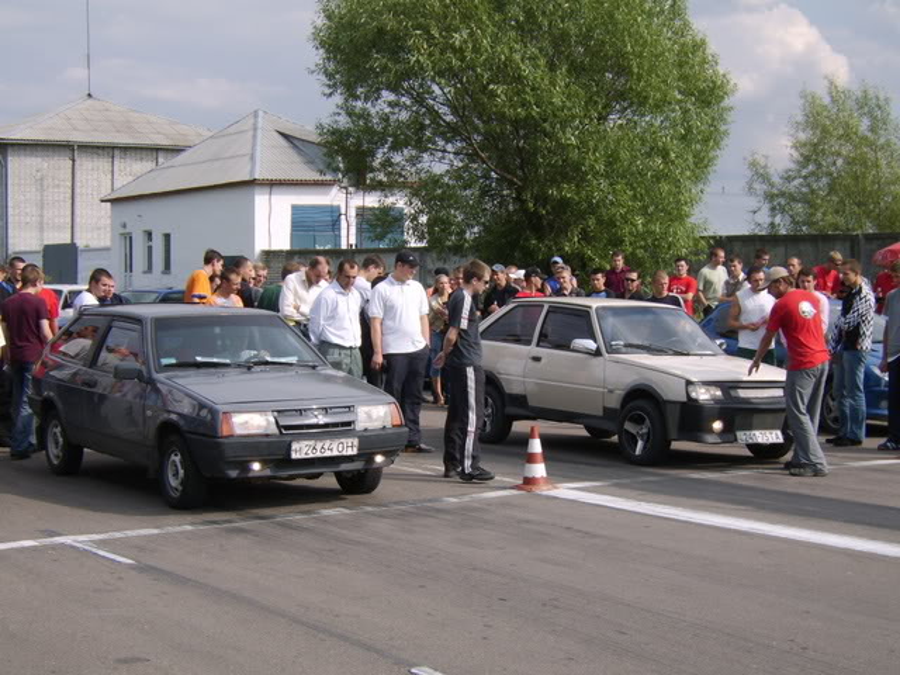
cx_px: 450
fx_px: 1404
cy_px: 338
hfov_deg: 35.5
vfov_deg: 27.0
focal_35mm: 54
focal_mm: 14.04
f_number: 6.7
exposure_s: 1/210
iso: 71
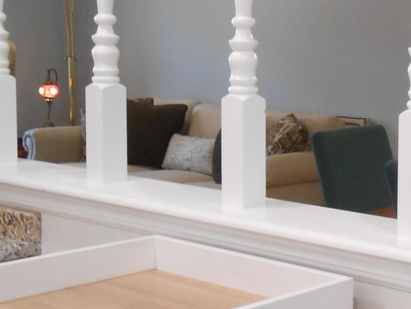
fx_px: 855
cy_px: 116
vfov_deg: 20.4
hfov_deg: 24.3
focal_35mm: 72
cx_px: 505
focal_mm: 4.6
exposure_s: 1/30
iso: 320
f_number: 3.5
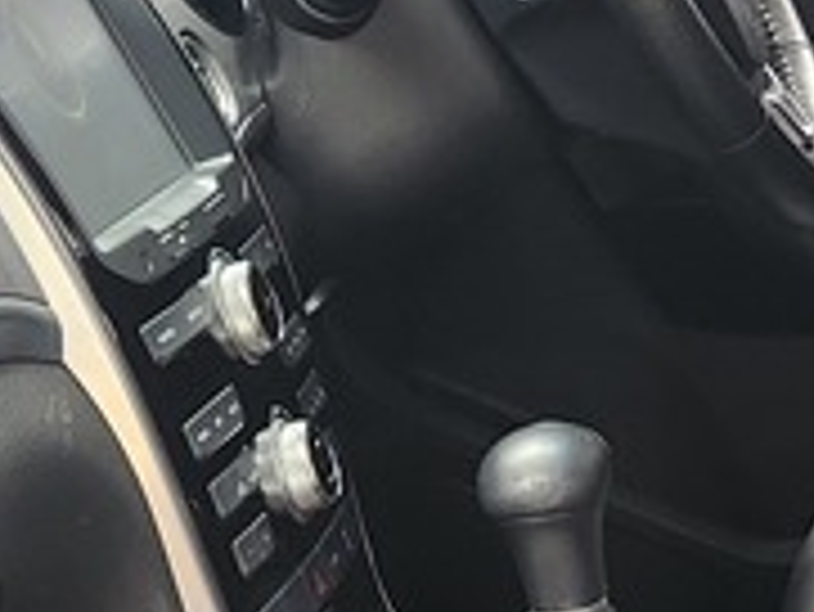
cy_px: 729
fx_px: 3059
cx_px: 859
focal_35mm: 130
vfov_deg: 11.2
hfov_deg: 14.8
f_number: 1.8
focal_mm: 5.4
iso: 250
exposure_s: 1/100
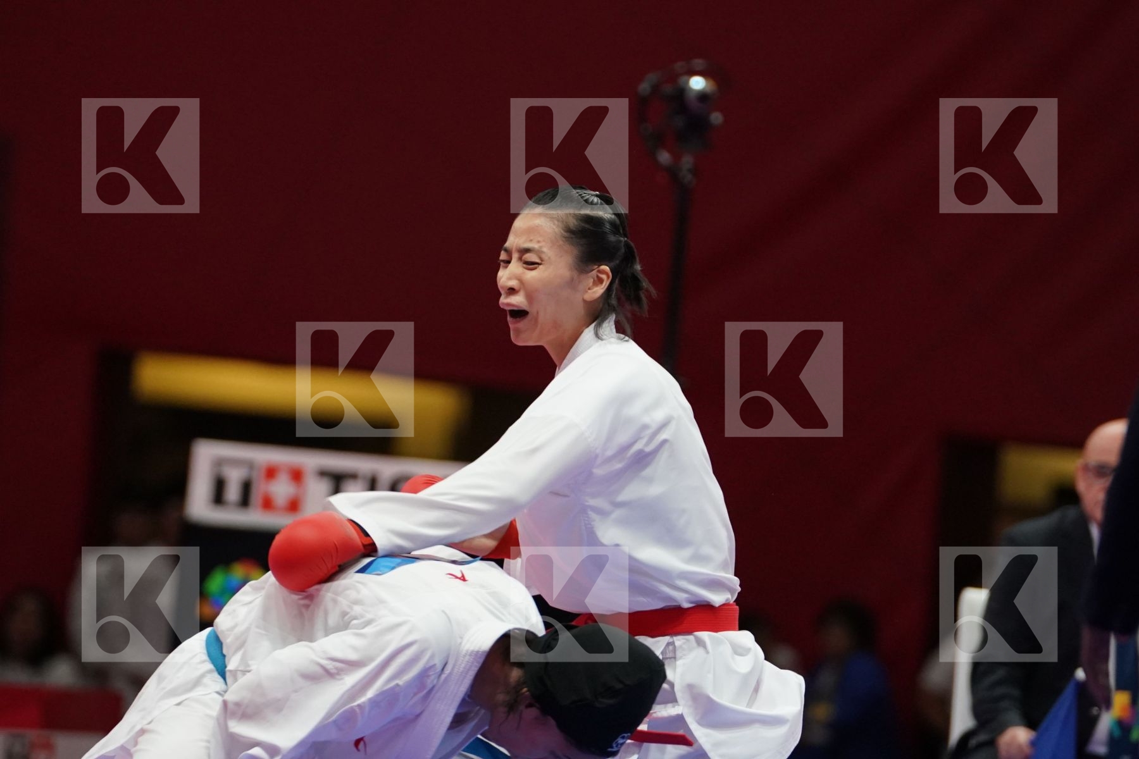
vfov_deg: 4.1
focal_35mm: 337
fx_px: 10661
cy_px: 380
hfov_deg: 6.1
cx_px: 570
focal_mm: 225
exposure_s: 1/1000
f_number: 4
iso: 3200
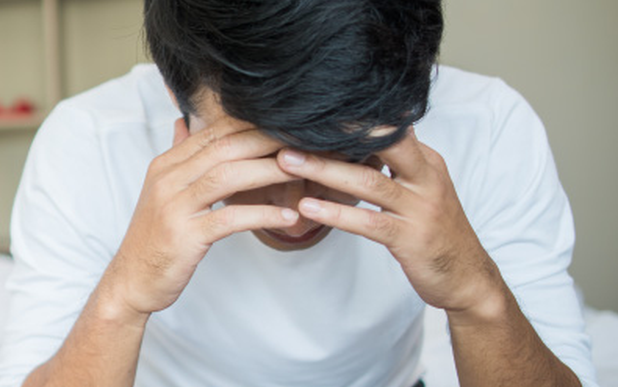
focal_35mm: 65
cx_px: -47
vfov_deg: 20.0
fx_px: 1095
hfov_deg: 28.8
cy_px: 242
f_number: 1.8
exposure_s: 1/200
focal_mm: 28
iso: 200
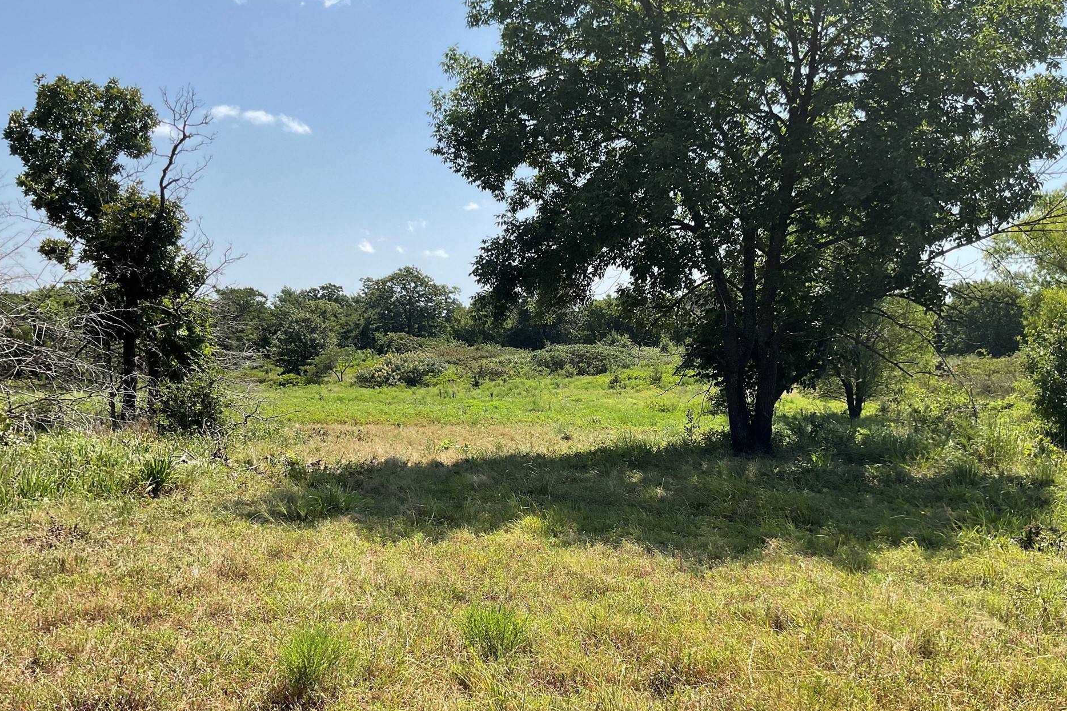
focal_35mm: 31
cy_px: 397
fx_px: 919
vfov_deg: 42.3
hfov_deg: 60.3
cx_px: 537
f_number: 1.8
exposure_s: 1/1221
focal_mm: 3
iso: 16
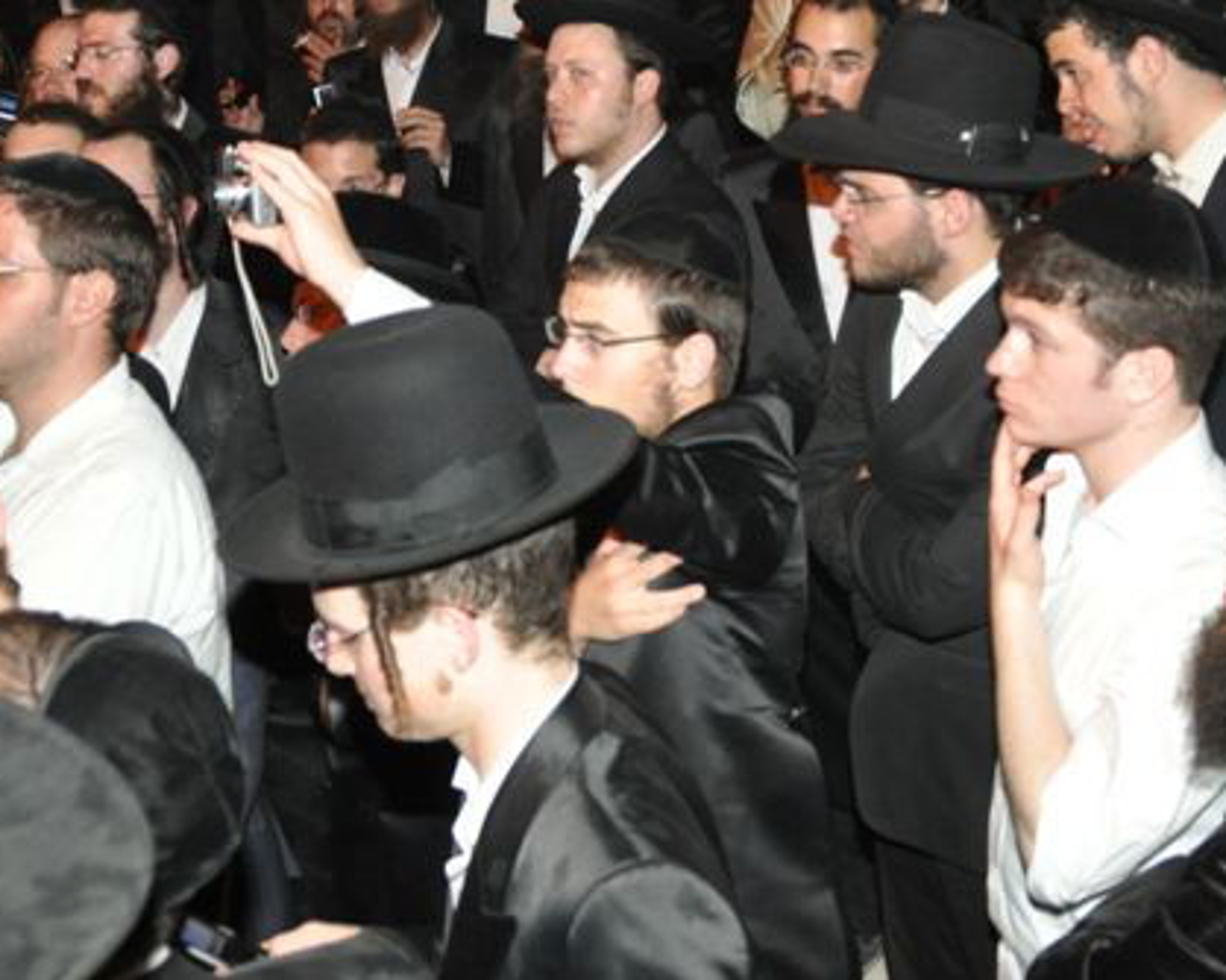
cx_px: 824
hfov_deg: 30.3
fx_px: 2249
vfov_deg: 23.5
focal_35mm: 62
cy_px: -12
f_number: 4
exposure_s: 1/60
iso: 800
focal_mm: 18
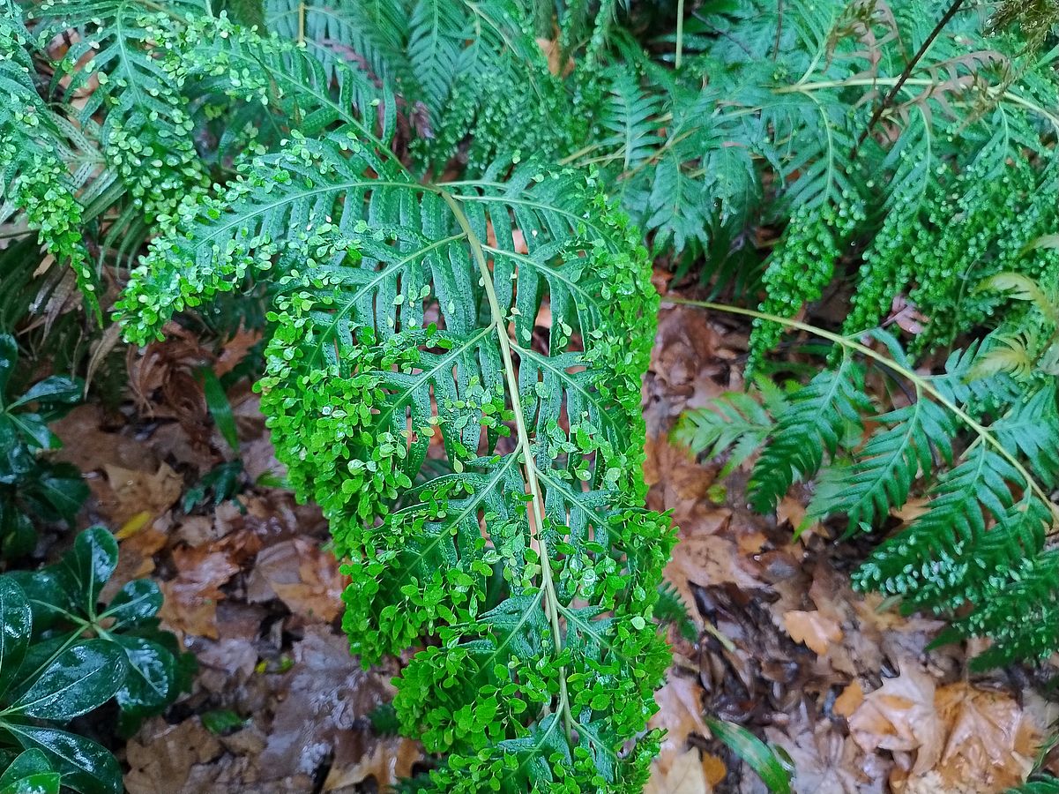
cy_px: 397
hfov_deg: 71.6
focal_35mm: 24
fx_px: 734
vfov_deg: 56.8
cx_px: 530
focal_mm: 5.56
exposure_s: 1/50
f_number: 1.8
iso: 1088
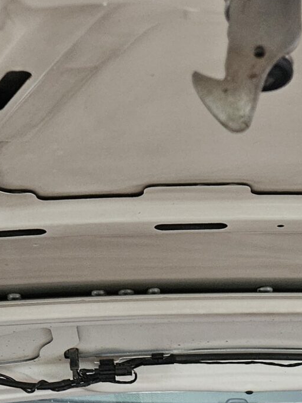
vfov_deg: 19.7
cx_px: 241
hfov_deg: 17.0
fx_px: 1001
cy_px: 606
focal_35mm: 86
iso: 640
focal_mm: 5.4
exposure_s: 1/60
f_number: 1.8
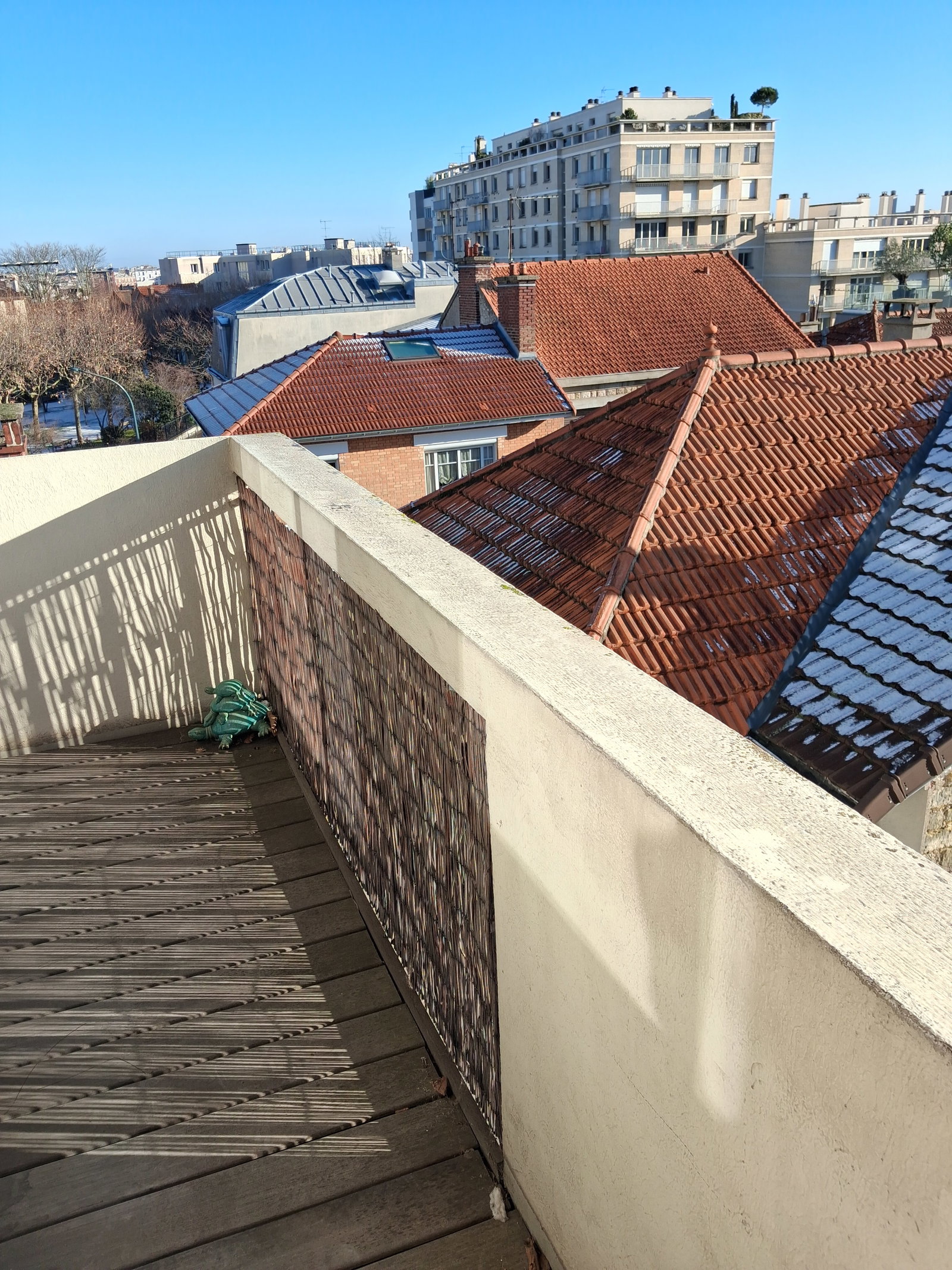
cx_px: 476
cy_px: 635
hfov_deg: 51.4
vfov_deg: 65.3
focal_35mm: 27
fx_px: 990
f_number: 1.8
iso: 25
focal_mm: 4
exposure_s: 1/397
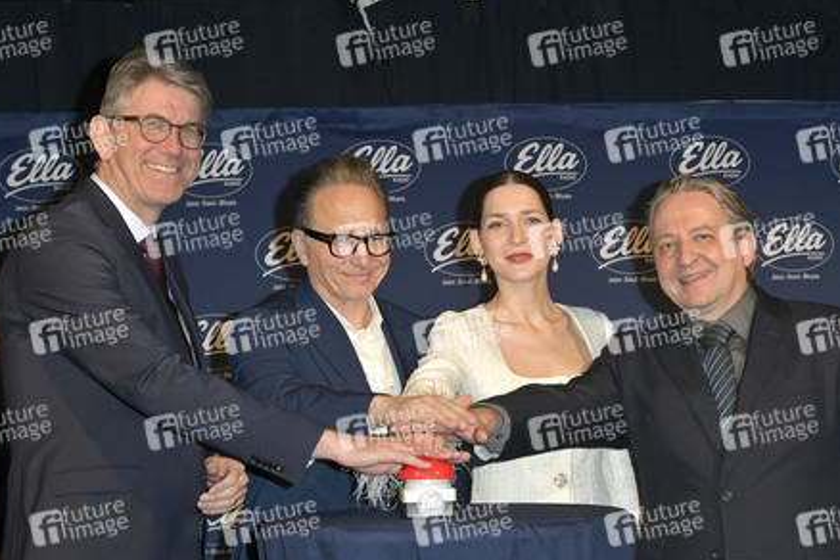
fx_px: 1680
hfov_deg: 28.1
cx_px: 411
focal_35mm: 72
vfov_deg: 18.9
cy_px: 284
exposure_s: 1/250
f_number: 6.3
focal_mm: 70
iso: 2000
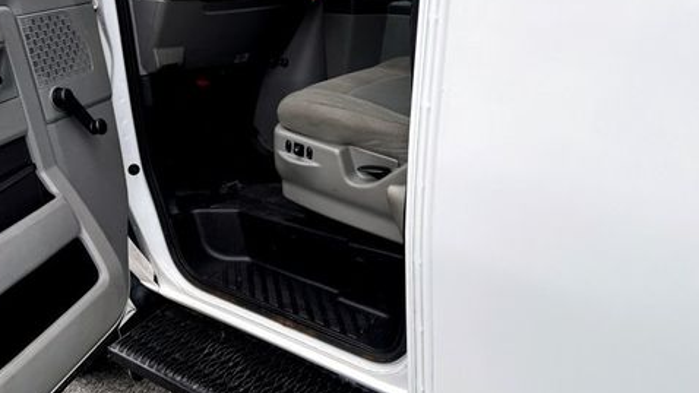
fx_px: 649
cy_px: 168
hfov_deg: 56.6
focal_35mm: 35
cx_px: 328
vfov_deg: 33.7
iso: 80
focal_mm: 6.76
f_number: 1.78
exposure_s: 1/2959
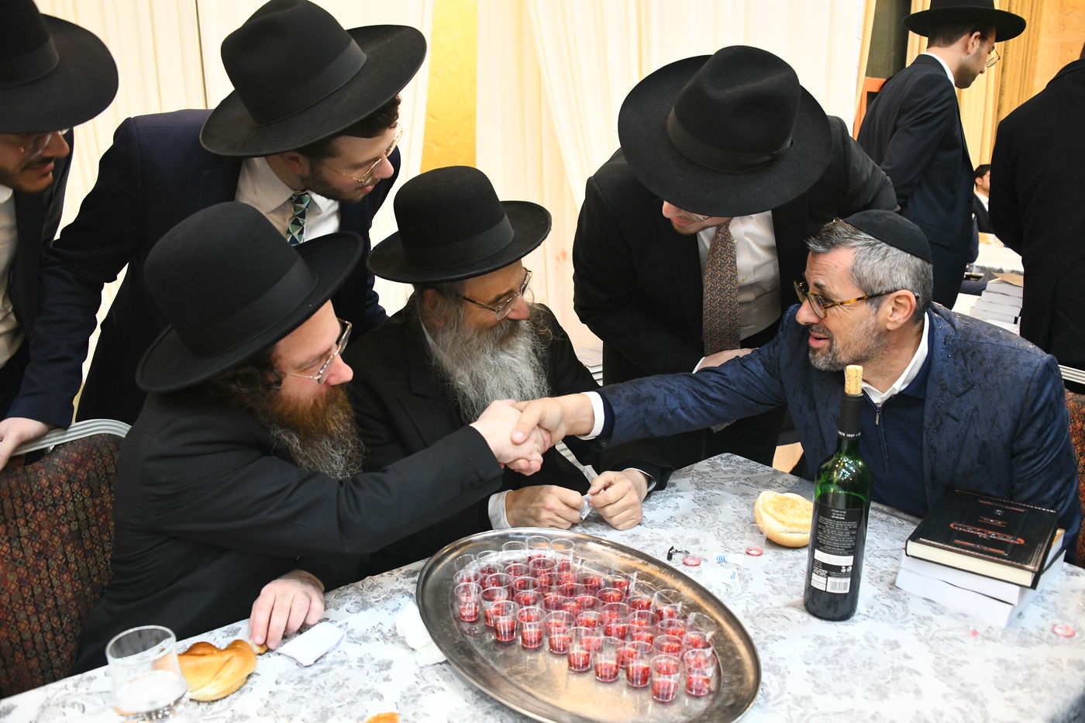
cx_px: 542
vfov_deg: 46.4
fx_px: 844
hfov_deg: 65.5
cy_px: 362
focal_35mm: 28
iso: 3200
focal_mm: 28
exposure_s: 1/100
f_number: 5
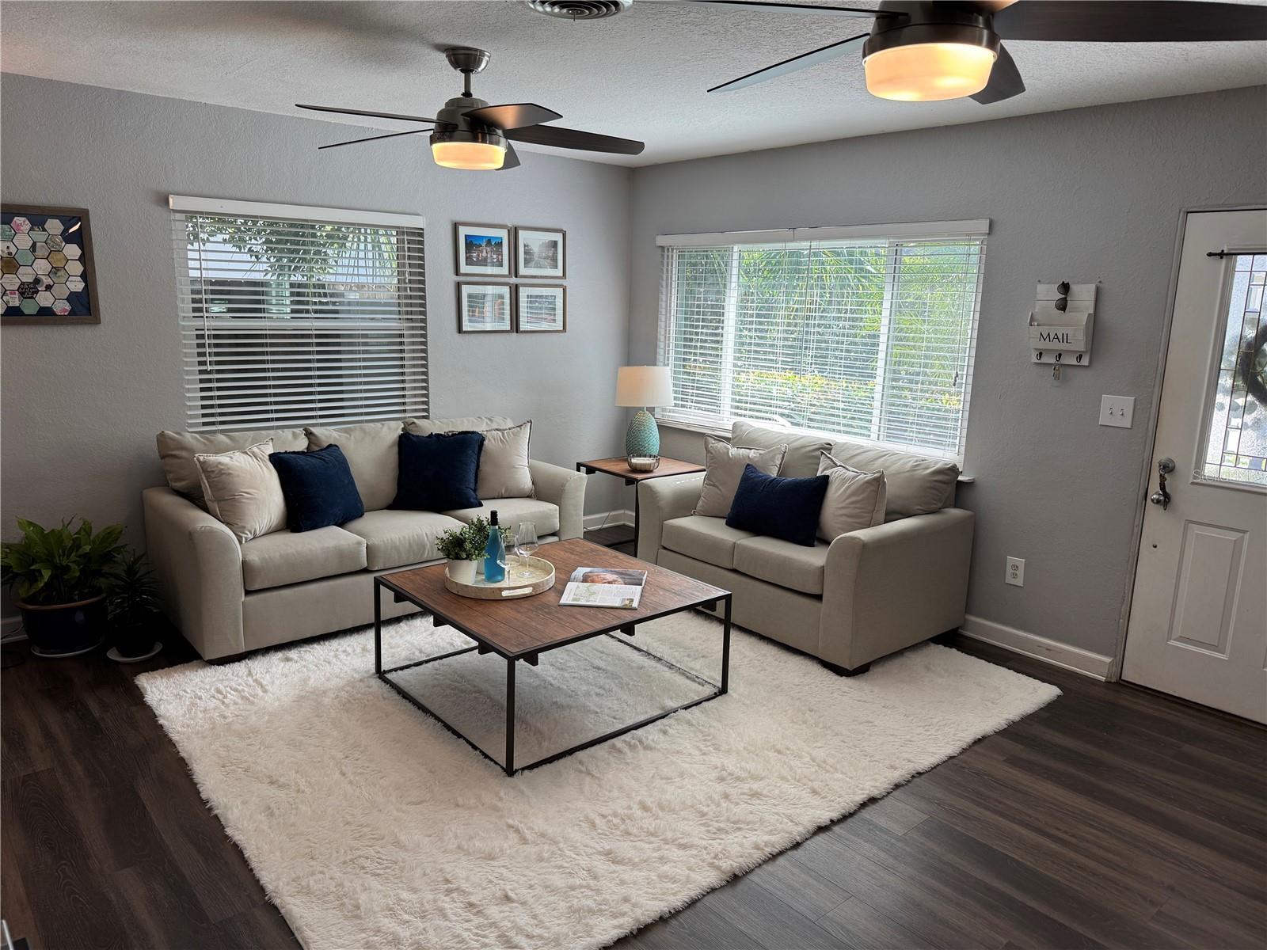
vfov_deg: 56.8
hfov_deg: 71.6
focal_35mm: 24
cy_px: 475
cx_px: 634
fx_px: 878
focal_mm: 6.76
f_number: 1.78
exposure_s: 1/123
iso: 50
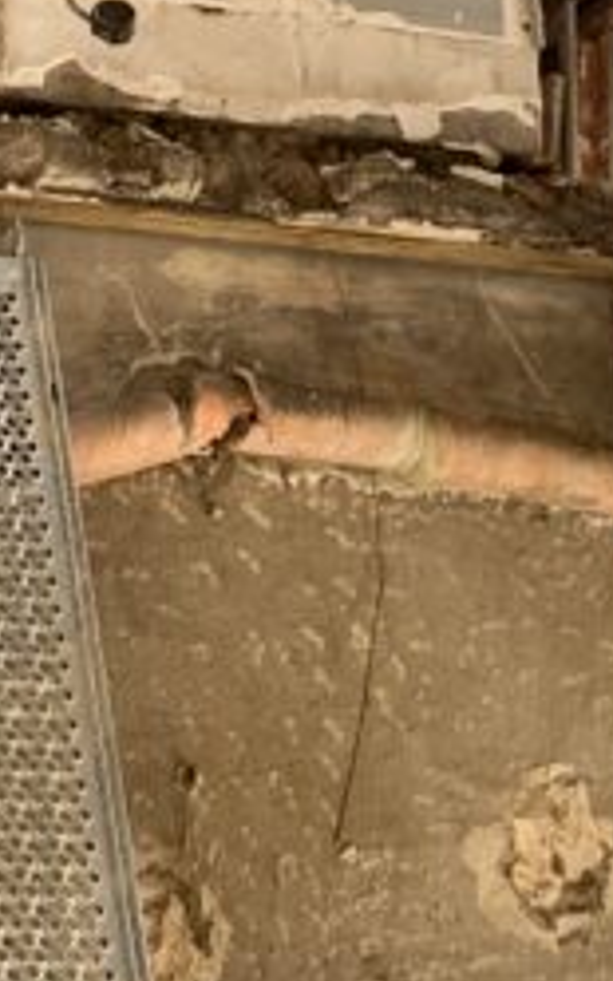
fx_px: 3047
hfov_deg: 11.5
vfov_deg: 17.0
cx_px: 229
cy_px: -376
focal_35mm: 114
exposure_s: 1/121
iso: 80
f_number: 1.8
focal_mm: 4.25
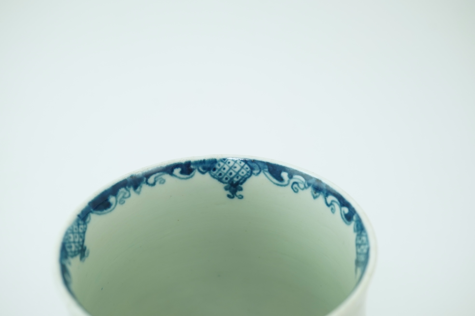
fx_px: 594
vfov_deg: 29.9
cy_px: 158
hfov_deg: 43.6
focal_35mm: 45
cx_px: 238
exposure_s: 1/50
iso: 640
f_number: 10
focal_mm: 30
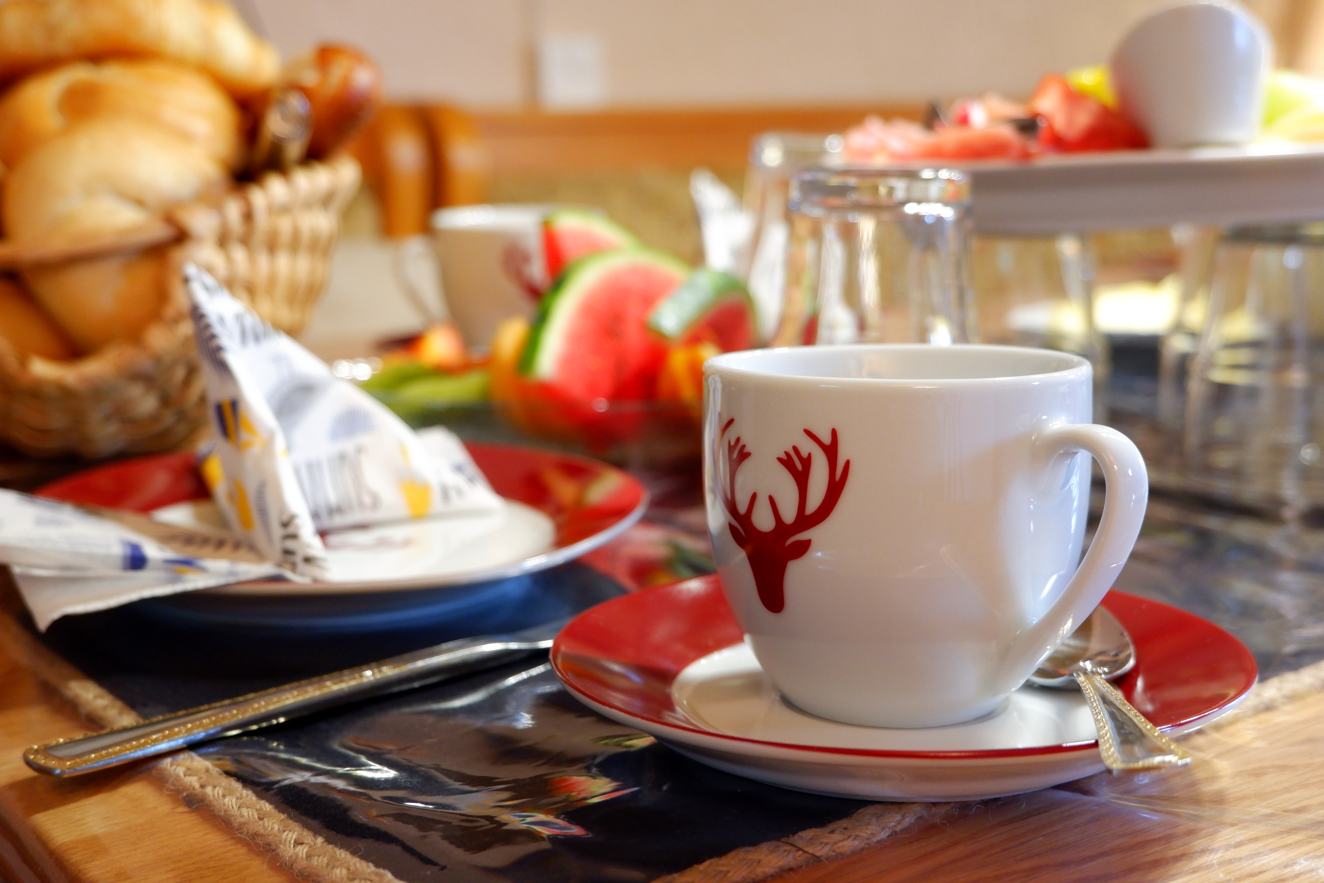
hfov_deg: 44.5
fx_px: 1618
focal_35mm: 44
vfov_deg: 30.5
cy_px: 442
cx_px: 662
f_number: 4.5
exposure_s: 1/34
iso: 1600
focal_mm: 29.6
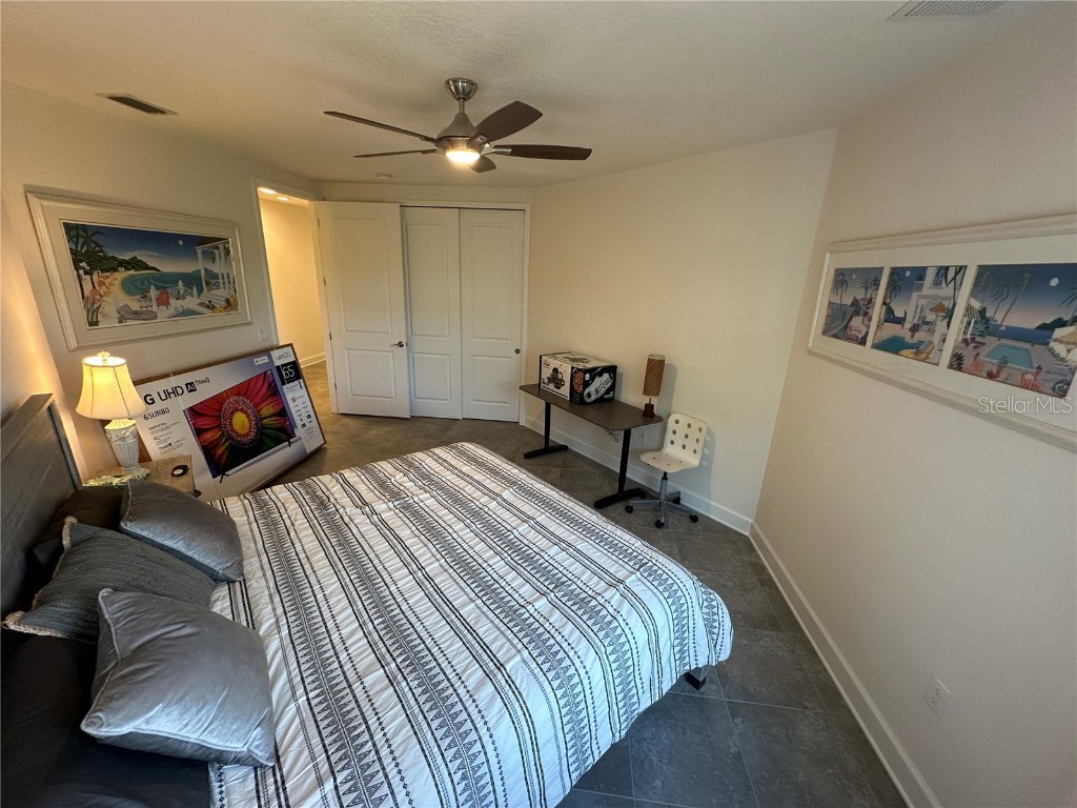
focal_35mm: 14
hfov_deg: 102.1
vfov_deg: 85.7
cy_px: 404
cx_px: 538
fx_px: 436
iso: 200
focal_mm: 2.22
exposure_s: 1/120
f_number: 2.2
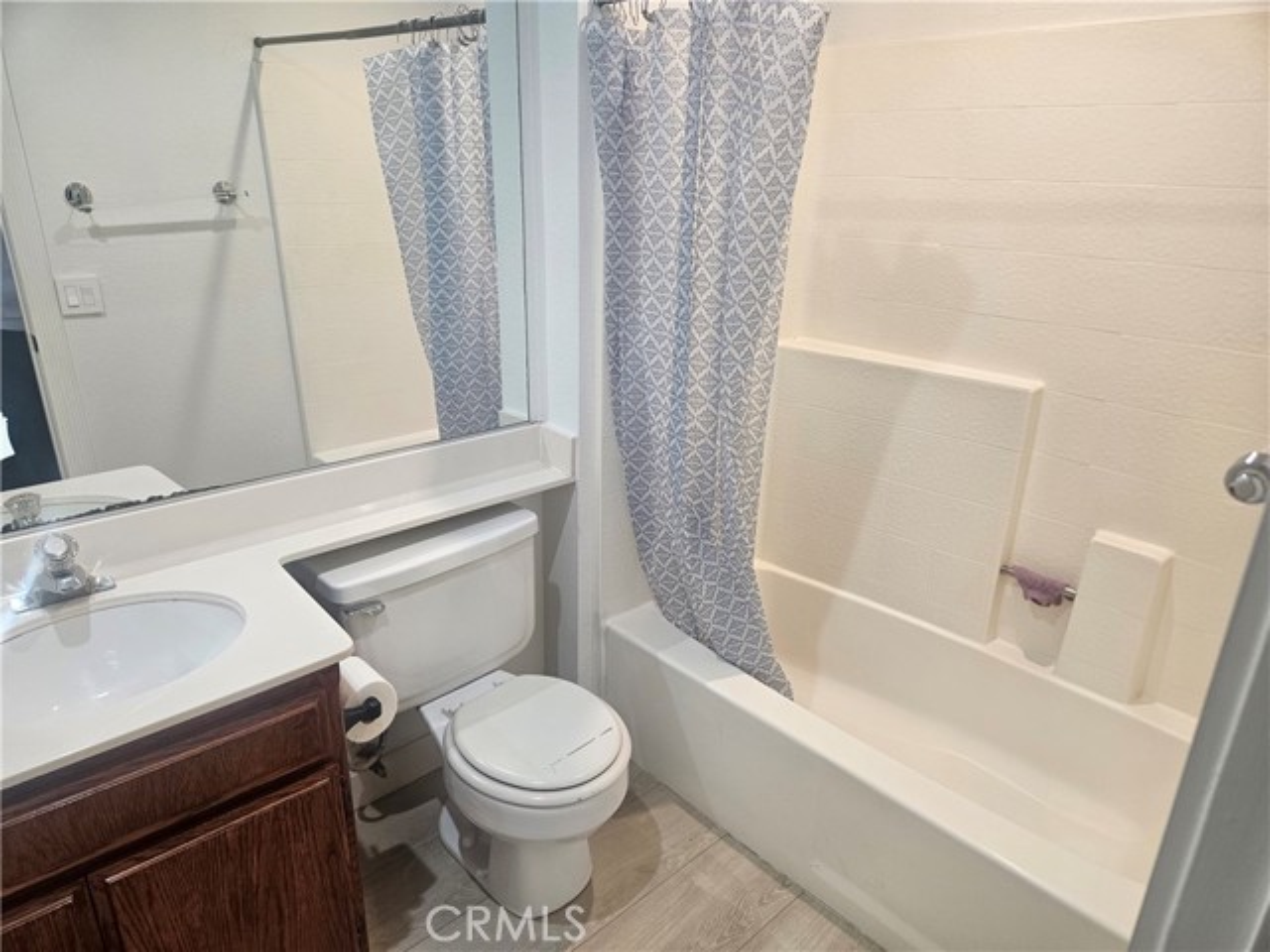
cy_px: 476
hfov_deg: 73.9
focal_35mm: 23
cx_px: 635
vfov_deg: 58.9
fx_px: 844
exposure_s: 1/120
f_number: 1.8
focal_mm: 5.4
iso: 160
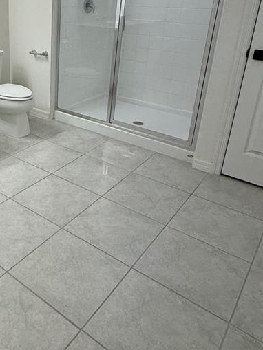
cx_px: 33
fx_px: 334
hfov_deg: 40.2
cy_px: 113
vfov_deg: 54.1
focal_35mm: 33
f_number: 2.2
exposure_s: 1/120
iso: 64
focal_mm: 2.22
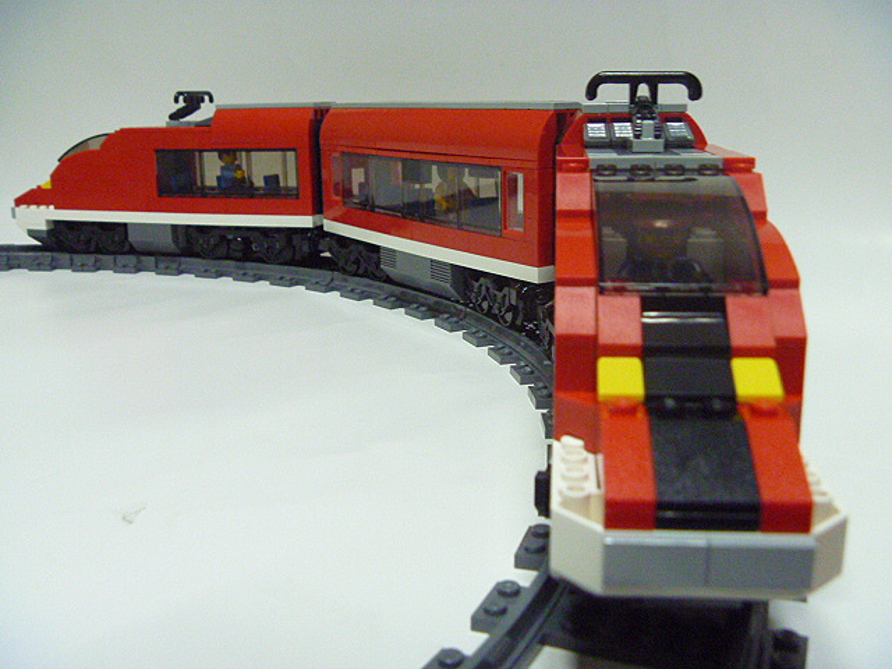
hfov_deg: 52.6
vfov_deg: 40.7
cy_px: 334
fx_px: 902
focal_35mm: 35
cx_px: 446
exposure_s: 1/25
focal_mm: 6.3
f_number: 3.5
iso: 800
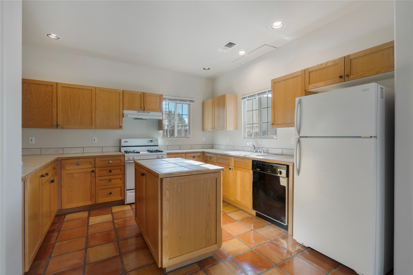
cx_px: 206
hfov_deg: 96.7
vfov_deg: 73.7
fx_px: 184
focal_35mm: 16
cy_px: 138
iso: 250
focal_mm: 16
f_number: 9
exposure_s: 1/25
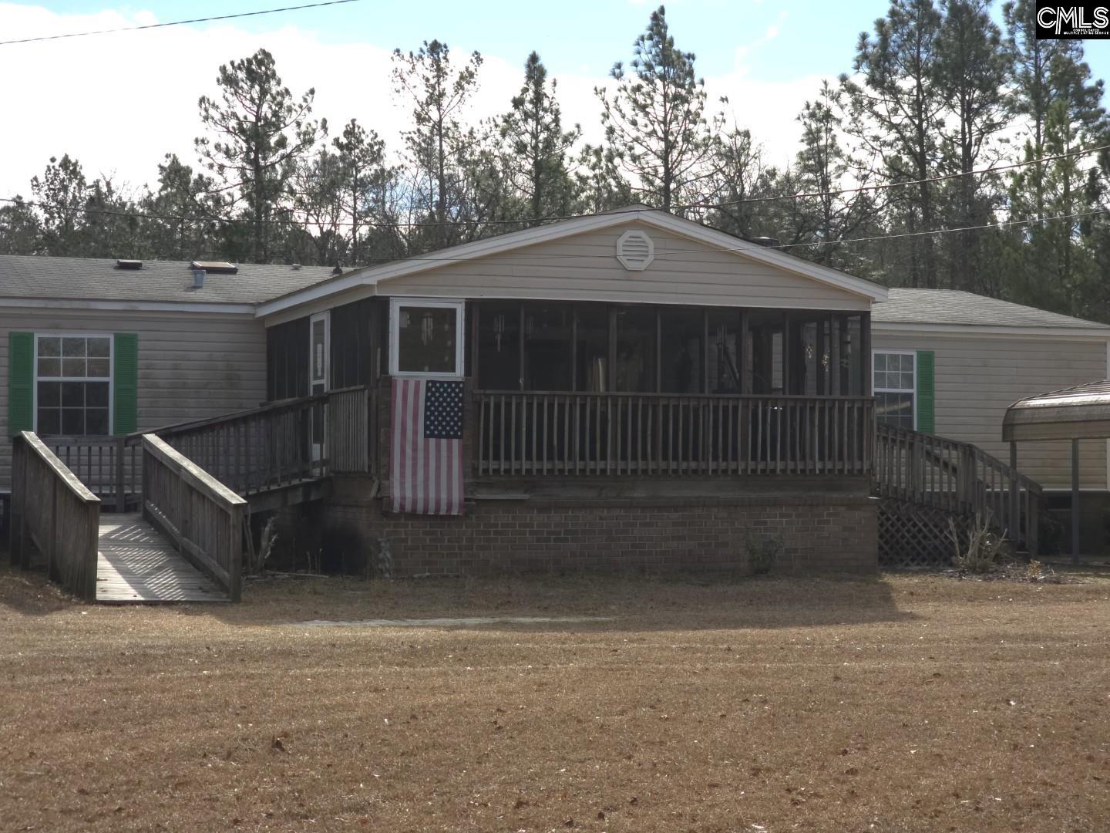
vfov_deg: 21.3
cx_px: 555
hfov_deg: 28.2
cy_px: 416
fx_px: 2213
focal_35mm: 69
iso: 50
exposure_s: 1/1052
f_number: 2.4
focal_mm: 7.9
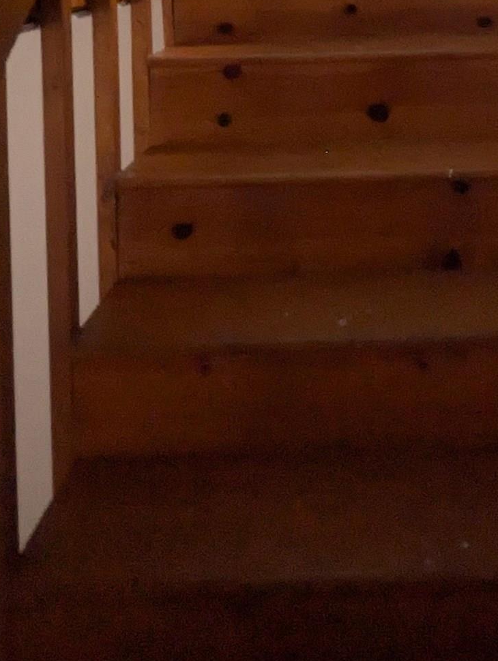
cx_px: 375
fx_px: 727
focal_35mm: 38
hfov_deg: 36.9
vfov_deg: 40.8
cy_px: -40
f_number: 2.2
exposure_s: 1/20
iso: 1543
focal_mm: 2.35
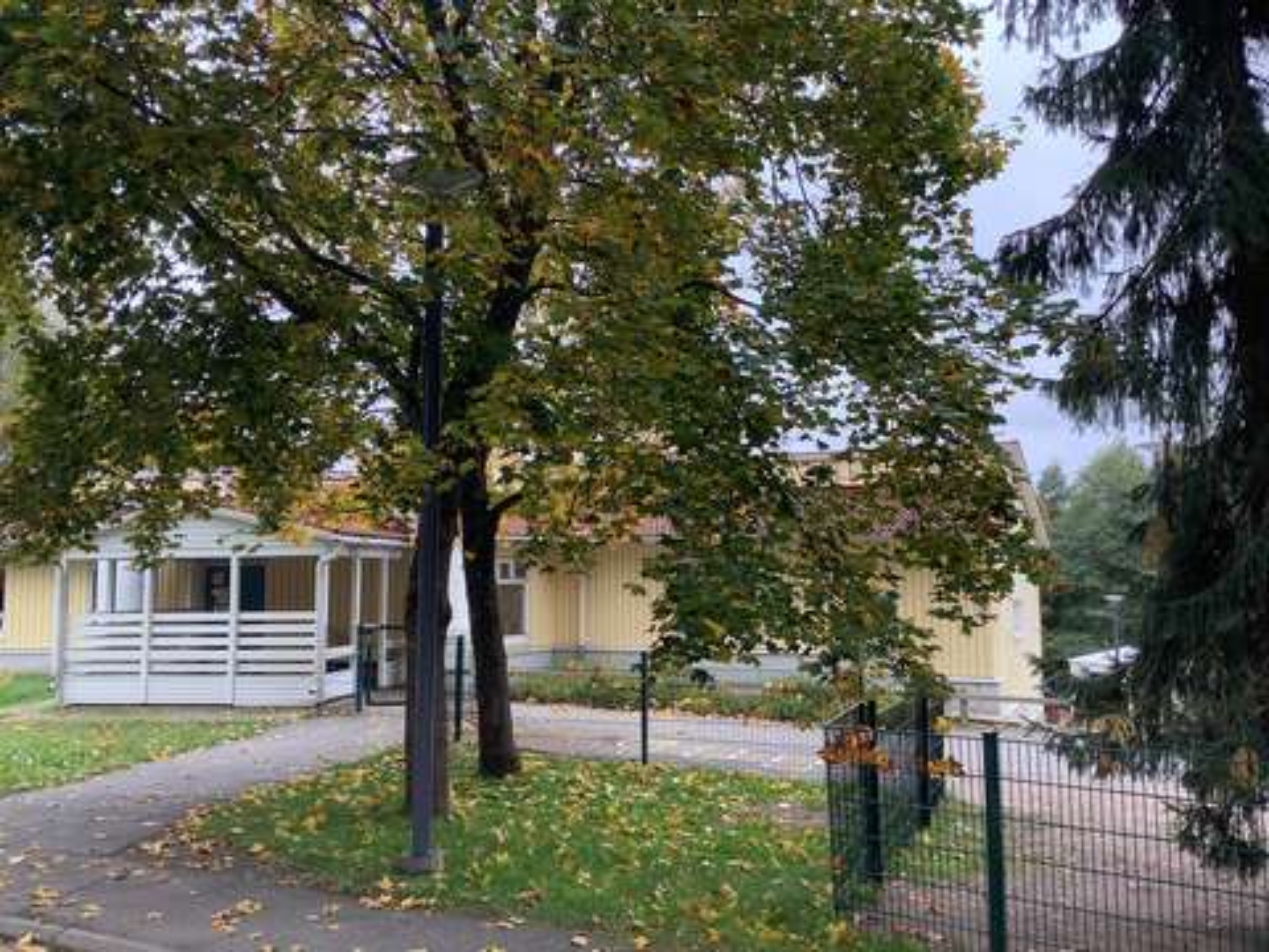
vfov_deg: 45.4
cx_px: 634
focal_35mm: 31
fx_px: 1136
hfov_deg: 58.4
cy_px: 476
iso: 40
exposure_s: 1/100
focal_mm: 3.3
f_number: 2.4
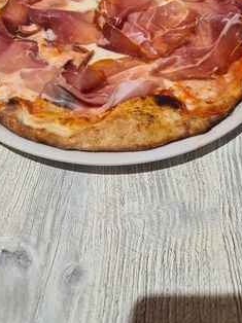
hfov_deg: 41.7
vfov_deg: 53.0
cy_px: 110
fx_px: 317
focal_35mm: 34
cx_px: 120
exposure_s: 1/100
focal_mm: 7
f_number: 1.8
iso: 64
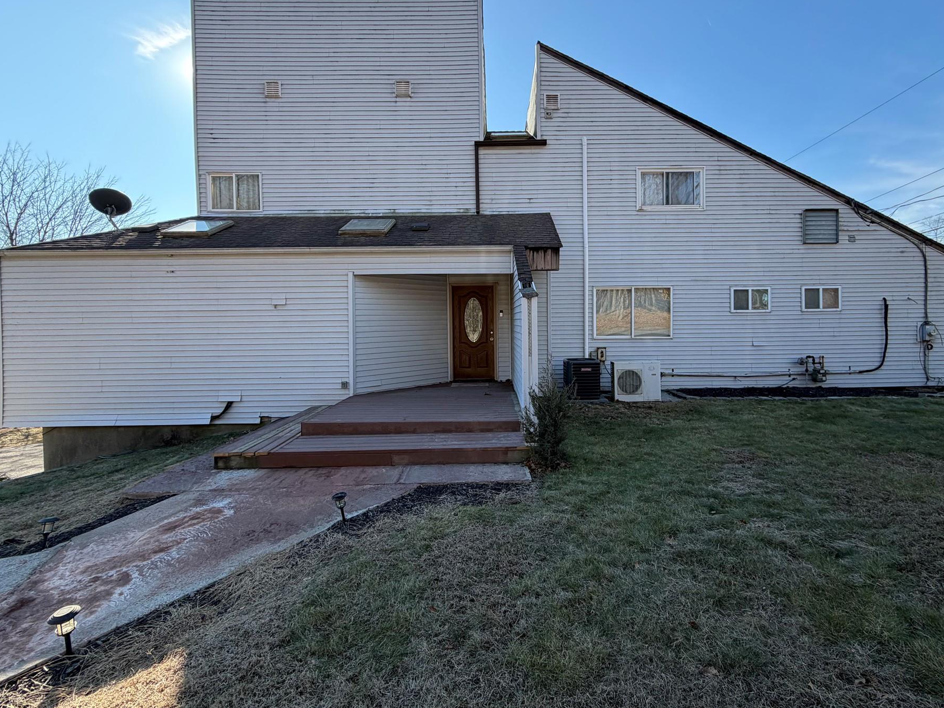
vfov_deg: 78.0
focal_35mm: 16
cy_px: 326
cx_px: 509
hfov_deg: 94.3
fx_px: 436
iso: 50
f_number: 2.2
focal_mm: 2.22
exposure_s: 1/502
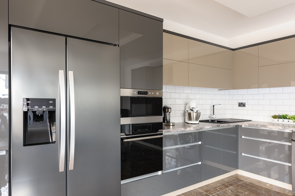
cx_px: 148
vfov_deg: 53.1
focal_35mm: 24
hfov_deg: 73.8
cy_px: 98
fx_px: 197
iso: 200
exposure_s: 1.6
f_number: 11
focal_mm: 24
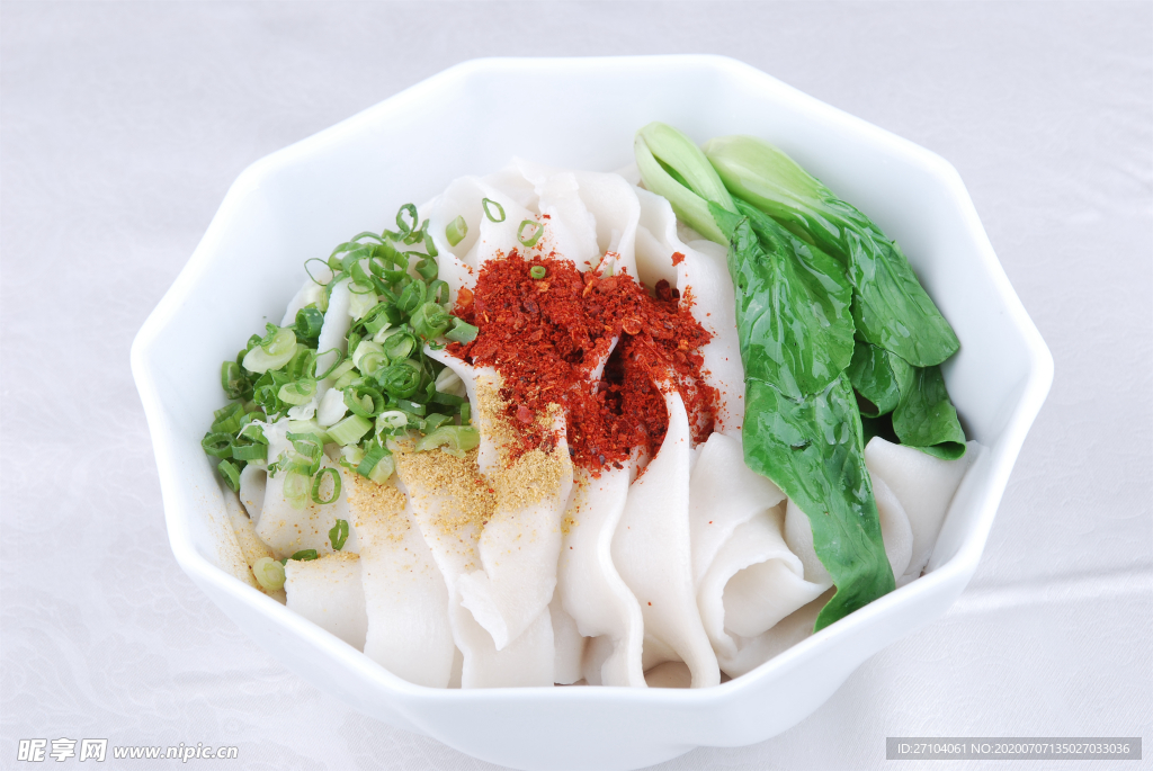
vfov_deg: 14.7
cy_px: 386
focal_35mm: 93
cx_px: 576
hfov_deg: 21.9
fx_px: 2981
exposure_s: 1/125
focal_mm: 62
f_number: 14
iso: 100
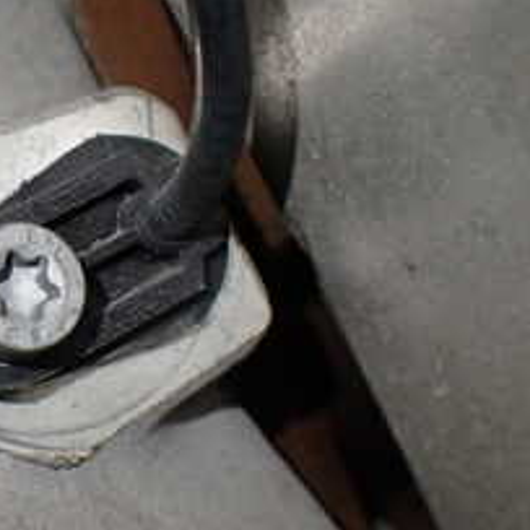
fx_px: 1351
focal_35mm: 78
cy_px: 244
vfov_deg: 22.2
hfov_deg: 21.2
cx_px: -39
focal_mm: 5.4
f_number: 2.3
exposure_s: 1/125
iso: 320
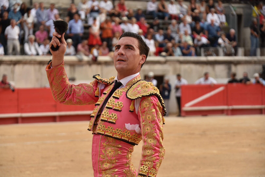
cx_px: 132
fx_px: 898
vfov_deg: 11.2
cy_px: 88
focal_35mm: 122
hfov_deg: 16.8
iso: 560
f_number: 5.6
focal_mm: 122
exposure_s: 1/640
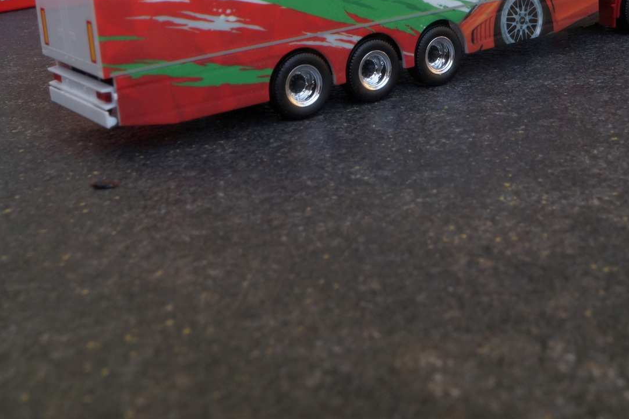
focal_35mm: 50
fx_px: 873
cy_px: 34
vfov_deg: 26.0
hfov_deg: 38.6
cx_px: 470
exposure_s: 1/60
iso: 400
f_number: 18
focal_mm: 18
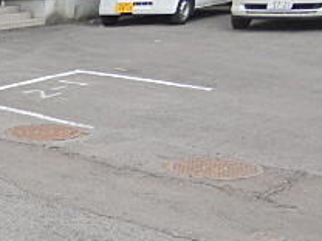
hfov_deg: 21.7
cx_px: -167
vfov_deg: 18.2
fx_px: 688
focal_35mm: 74
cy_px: 338
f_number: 2.8
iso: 125
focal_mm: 4.3
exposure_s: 1/400
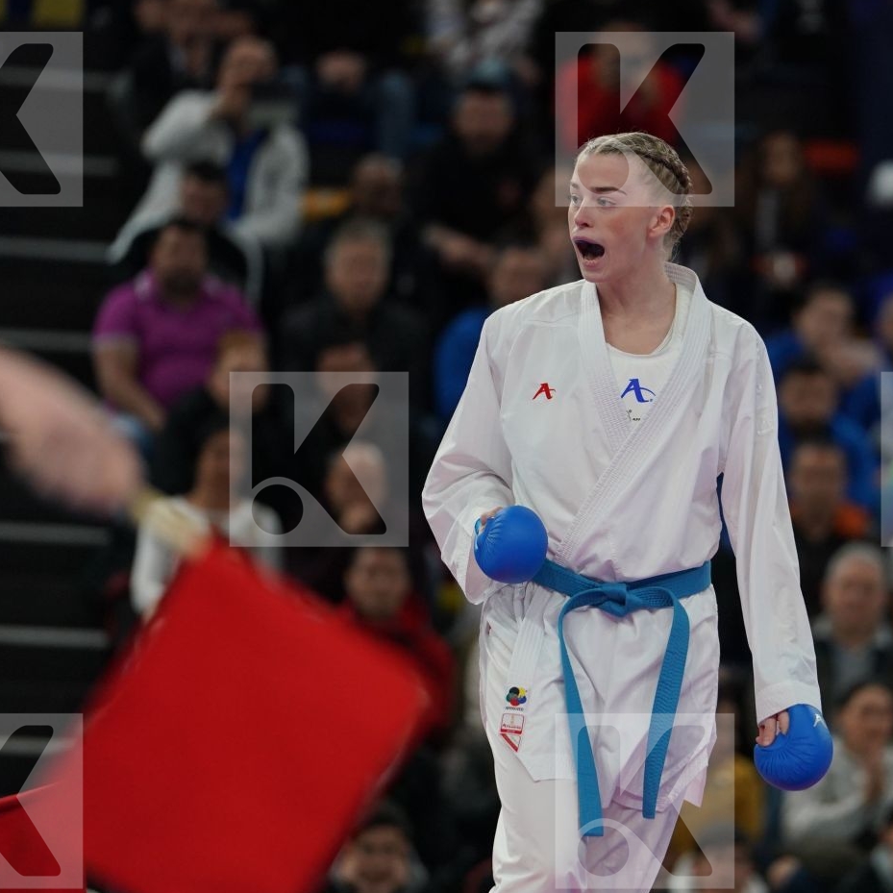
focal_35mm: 326
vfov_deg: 5.4
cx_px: 645
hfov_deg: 5.4
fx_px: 9515
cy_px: 459
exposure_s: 1/1000
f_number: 2.8
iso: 1600
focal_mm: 198
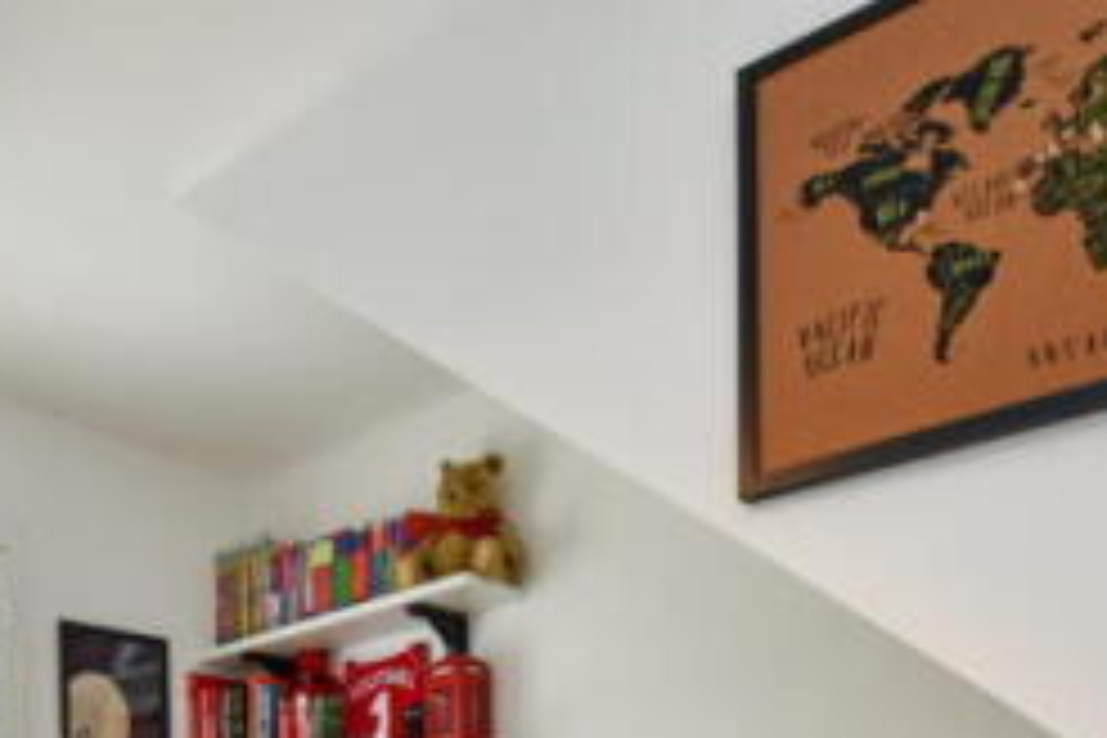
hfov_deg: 44.4
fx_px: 1230
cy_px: 947
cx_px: 124
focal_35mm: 40
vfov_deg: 27.9
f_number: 4
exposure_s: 1/125
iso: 900
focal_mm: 10
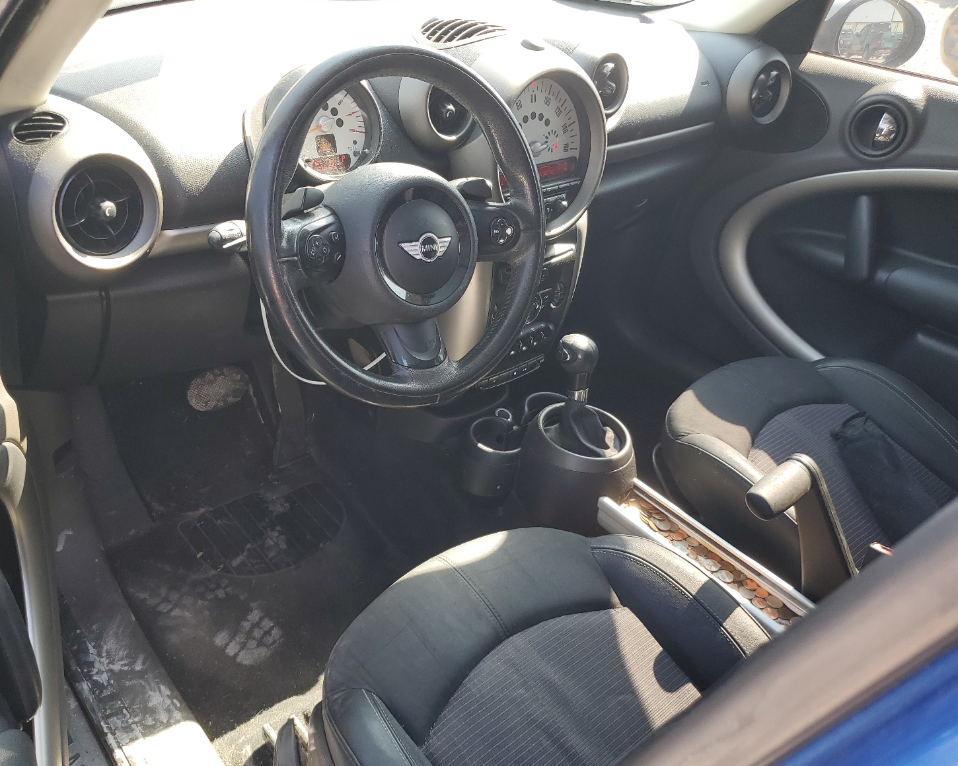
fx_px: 794
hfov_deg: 62.1
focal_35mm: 28
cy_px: 388
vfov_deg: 51.5
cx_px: 432
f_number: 1.5
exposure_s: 1/135
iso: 50
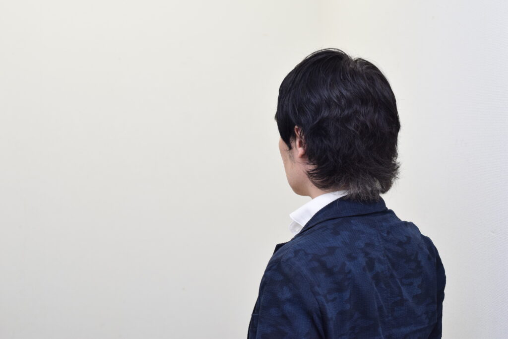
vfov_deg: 18.2
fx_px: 1058
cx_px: 254
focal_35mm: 75
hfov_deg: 27.0
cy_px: 170
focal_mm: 50
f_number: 5.6
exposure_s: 1/100
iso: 800
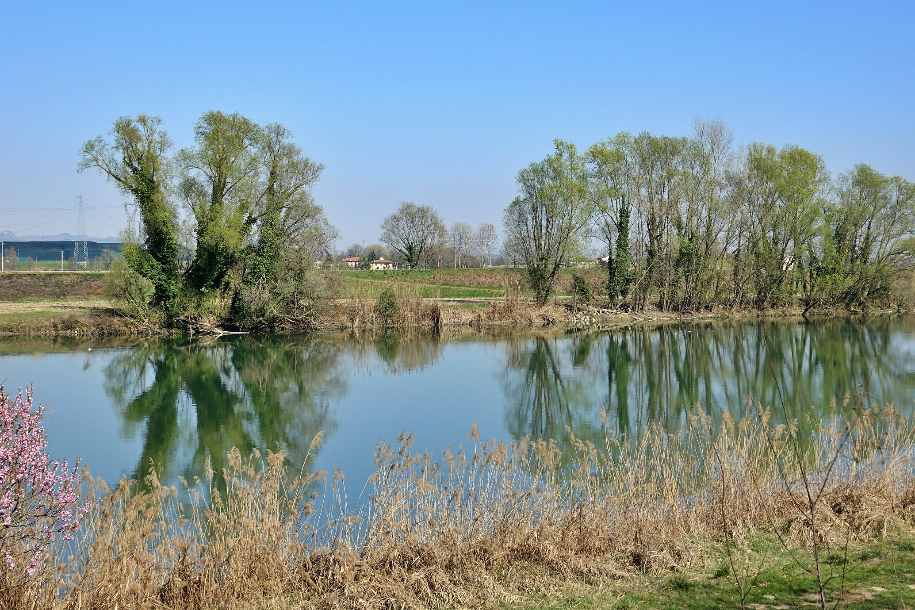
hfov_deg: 34.5
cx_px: 439
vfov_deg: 23.4
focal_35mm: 58
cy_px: 276
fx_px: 1474
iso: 64
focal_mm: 18.21
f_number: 3.2
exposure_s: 1/800
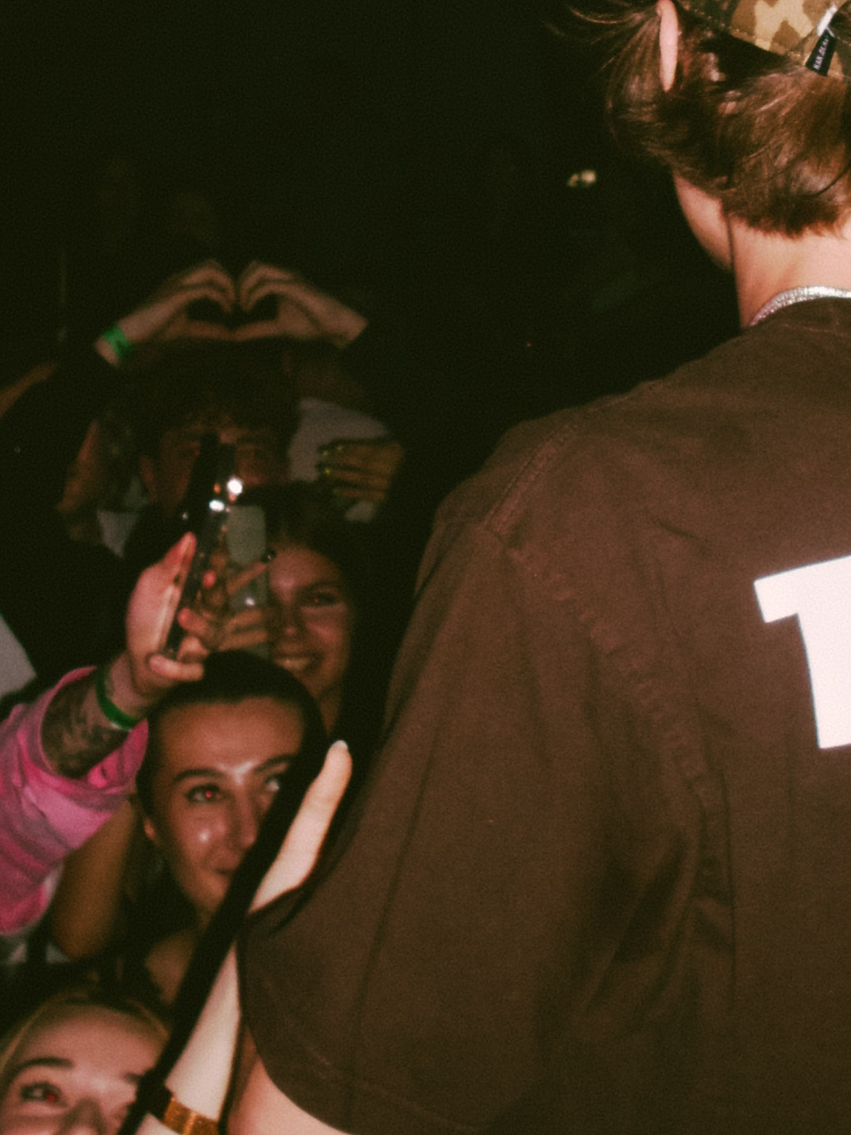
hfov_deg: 20.4
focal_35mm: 72
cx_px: 433
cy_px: 381
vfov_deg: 26.9
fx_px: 2360
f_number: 2.8
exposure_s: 1/90
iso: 100
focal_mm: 6.3
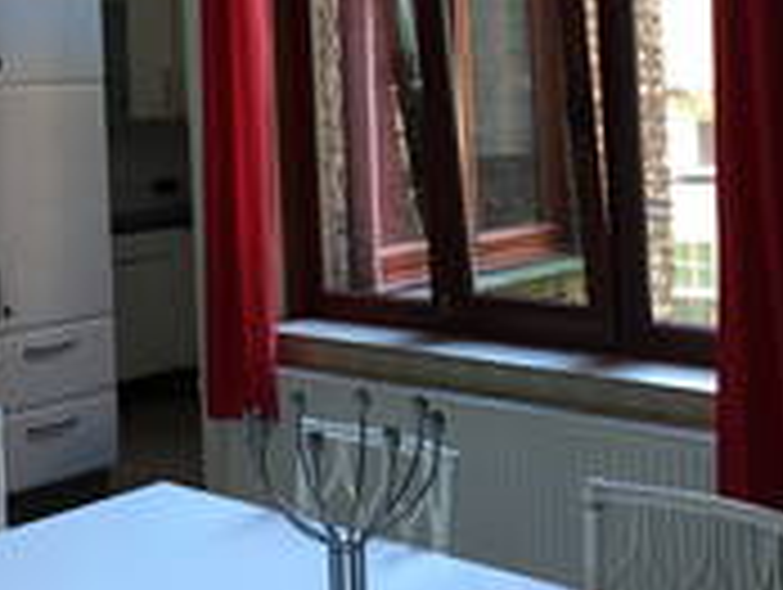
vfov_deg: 23.8
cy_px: 50
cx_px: 333
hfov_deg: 32.1
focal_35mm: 60
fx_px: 1359
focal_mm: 4.15
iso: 125
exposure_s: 1/33
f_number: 2.2
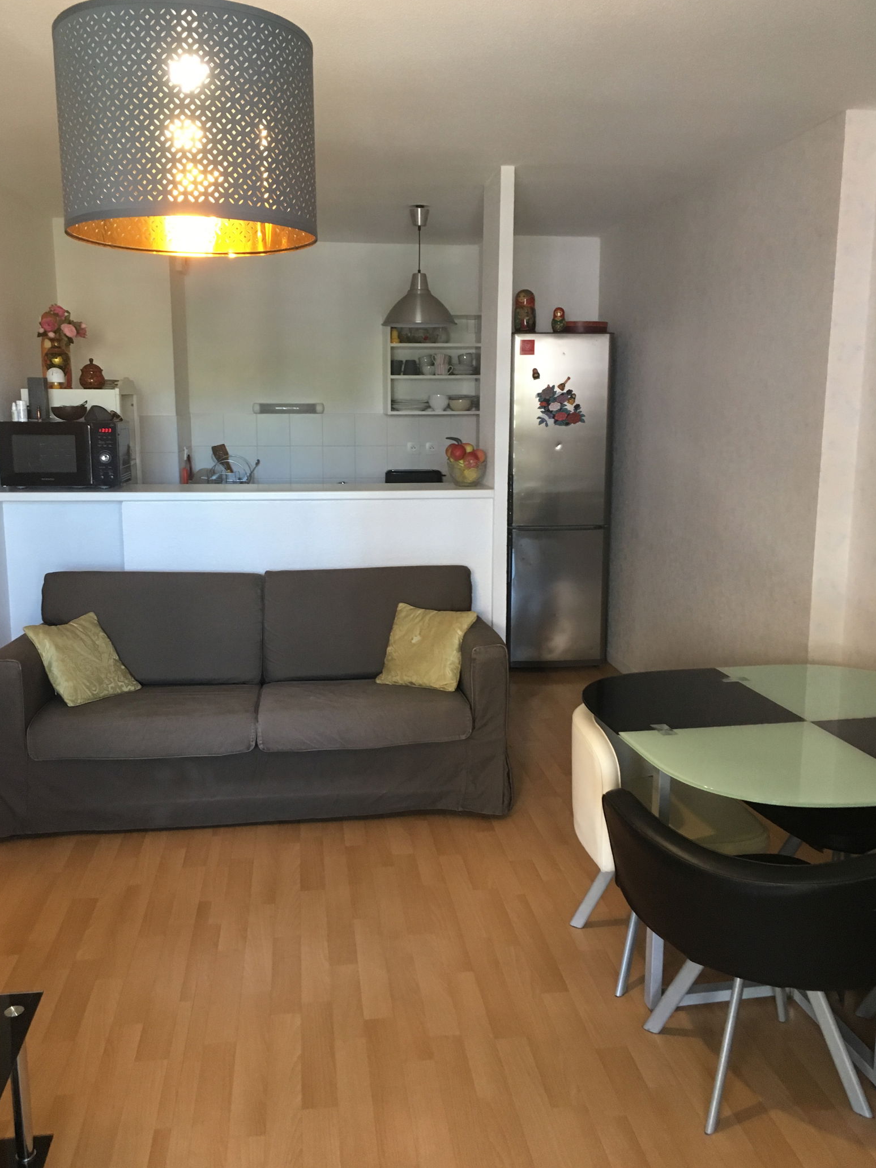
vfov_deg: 59.9
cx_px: 430
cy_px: 564
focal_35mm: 30
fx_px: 1012
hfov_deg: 46.8
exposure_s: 1/33
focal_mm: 4.15
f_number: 2.2
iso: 160
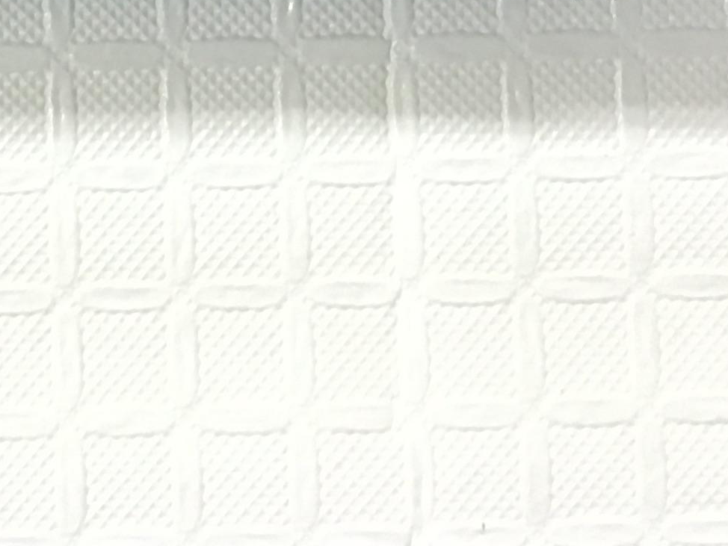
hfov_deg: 16.0
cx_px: -28
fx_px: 2524
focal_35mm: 120
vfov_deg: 11.4
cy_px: -446
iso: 125
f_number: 2.2
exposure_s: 1/30
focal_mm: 4.2
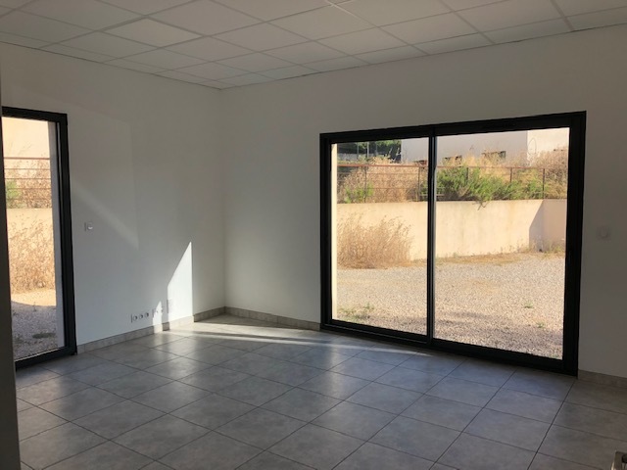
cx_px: 314
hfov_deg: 63.4
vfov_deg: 49.7
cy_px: 235
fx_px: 507
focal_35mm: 28
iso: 20
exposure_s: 1/800
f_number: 1.8
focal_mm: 4
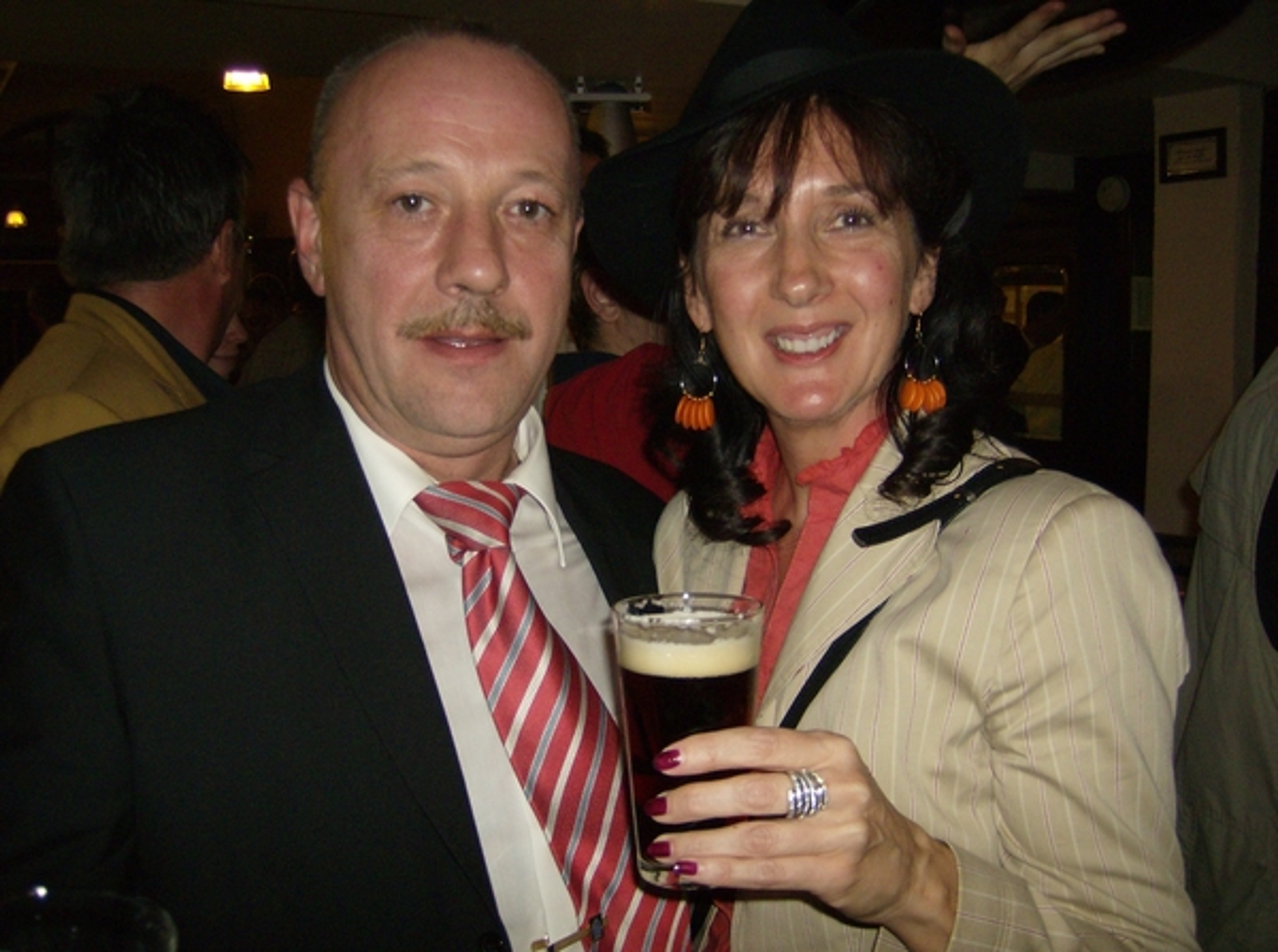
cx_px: 639
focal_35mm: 36
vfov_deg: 39.5
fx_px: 1326
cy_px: 476
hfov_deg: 51.5
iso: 200
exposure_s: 1/60
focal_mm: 6
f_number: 2.8
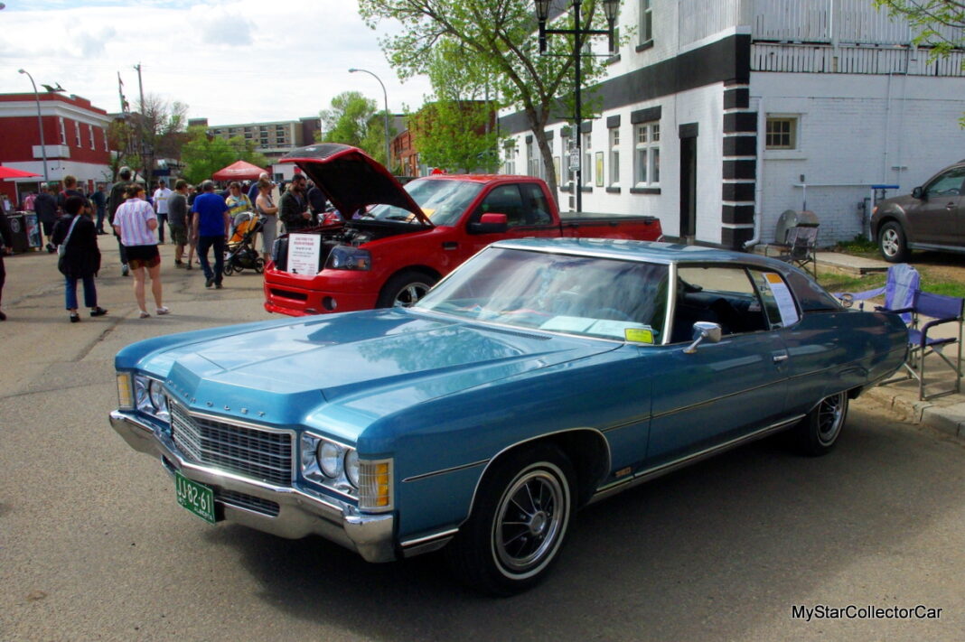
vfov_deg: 47.9
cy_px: 321
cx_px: 482
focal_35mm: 27
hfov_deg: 67.4
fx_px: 723
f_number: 11
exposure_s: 1/750
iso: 800
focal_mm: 18
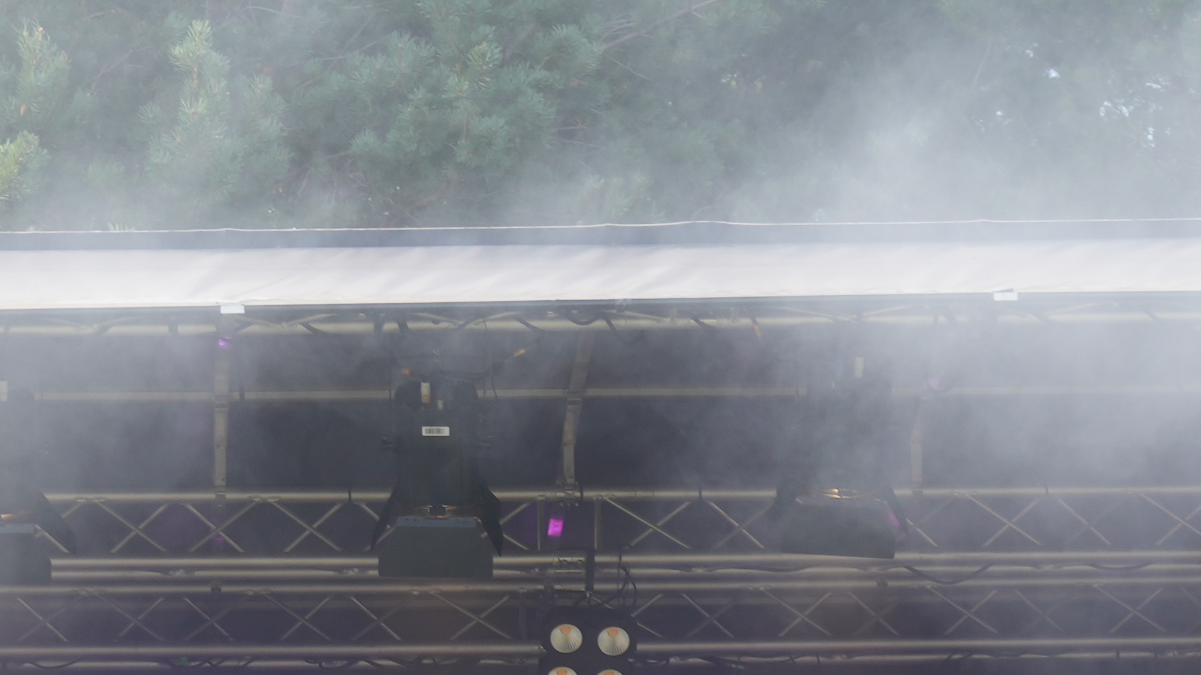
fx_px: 11719
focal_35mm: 368
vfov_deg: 3.3
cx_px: 156
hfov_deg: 5.9
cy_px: 1198
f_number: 4
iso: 160
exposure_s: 1/160
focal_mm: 96
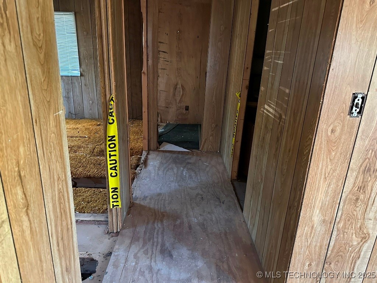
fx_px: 261
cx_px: 188
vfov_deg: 56.8
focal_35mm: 24
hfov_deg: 71.6
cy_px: 142
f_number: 1.78
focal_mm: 6.86
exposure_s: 1/40
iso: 1000
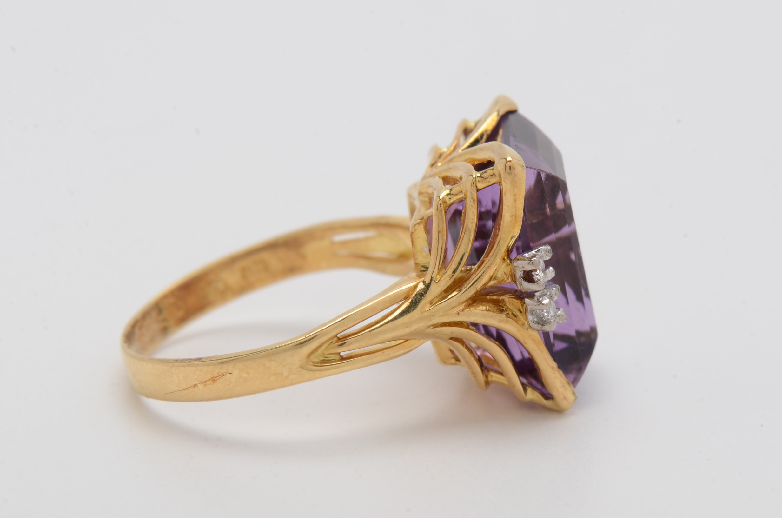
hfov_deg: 16.1
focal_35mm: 128
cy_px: 259
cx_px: 391
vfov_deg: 10.7
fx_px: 2764
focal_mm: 85
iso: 200
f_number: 18
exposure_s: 1/125
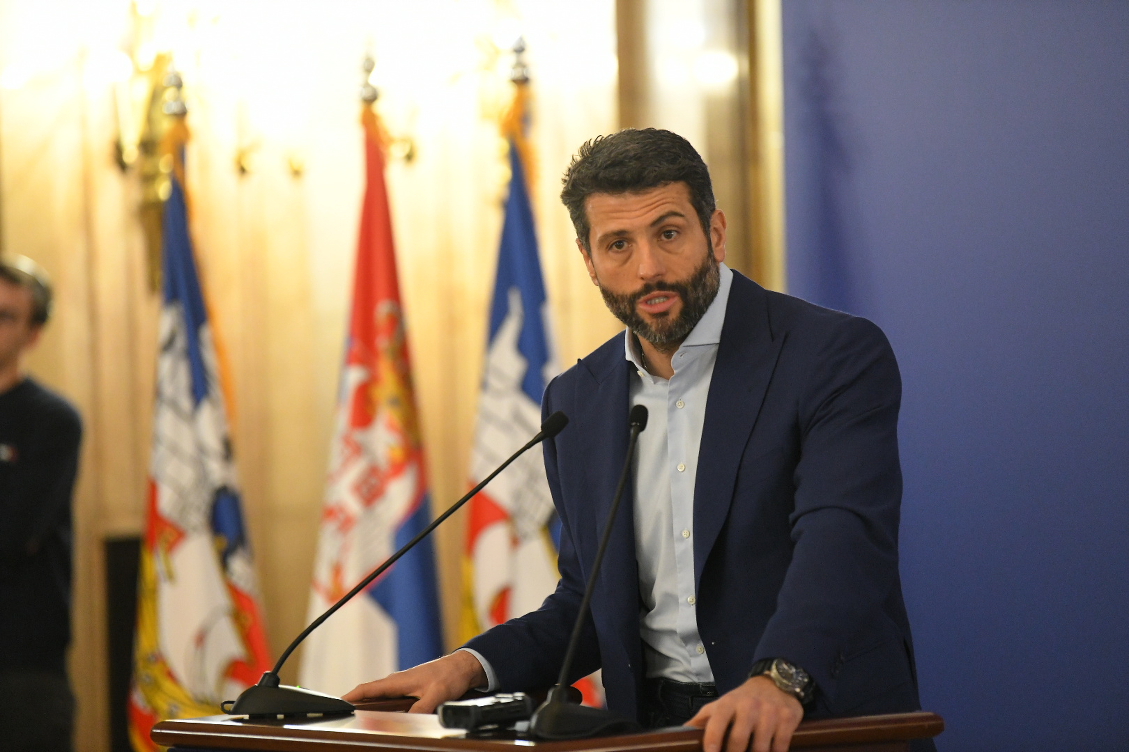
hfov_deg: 12.1
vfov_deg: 8.1
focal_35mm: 170
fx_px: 5331
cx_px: 564
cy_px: 376
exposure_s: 1/200
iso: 6400
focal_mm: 170
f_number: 3.2
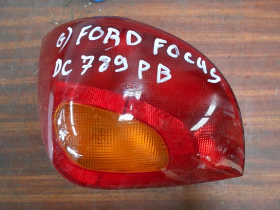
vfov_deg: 53.1
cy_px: 105
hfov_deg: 67.3
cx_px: 140
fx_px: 210
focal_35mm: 26
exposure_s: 1/10
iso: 400
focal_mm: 4.6
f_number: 3.2
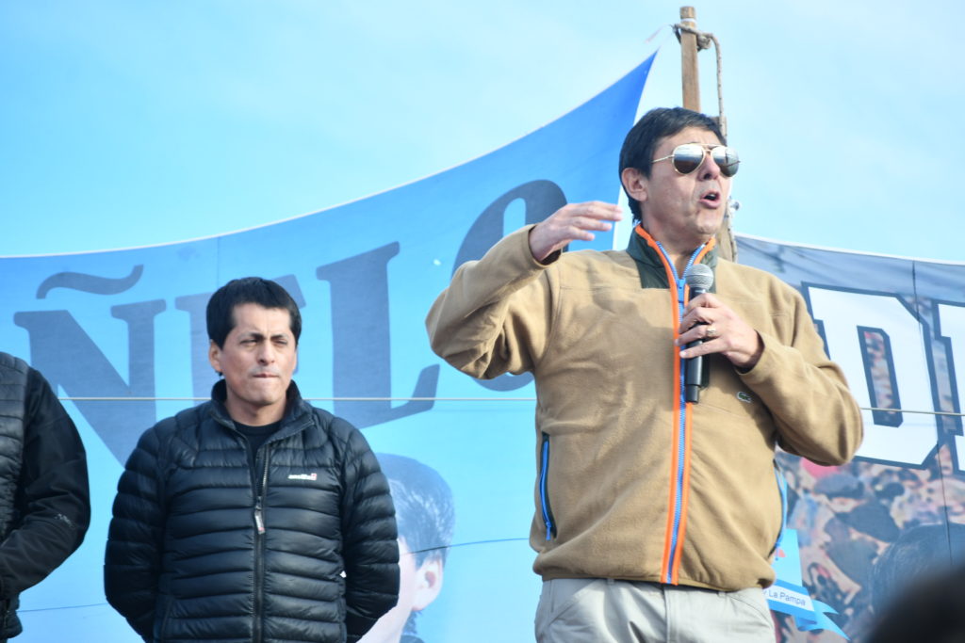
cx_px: 482
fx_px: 5013
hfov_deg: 11.0
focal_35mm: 187
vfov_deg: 7.3
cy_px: 322
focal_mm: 125
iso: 200
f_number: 5.6
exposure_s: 1/250
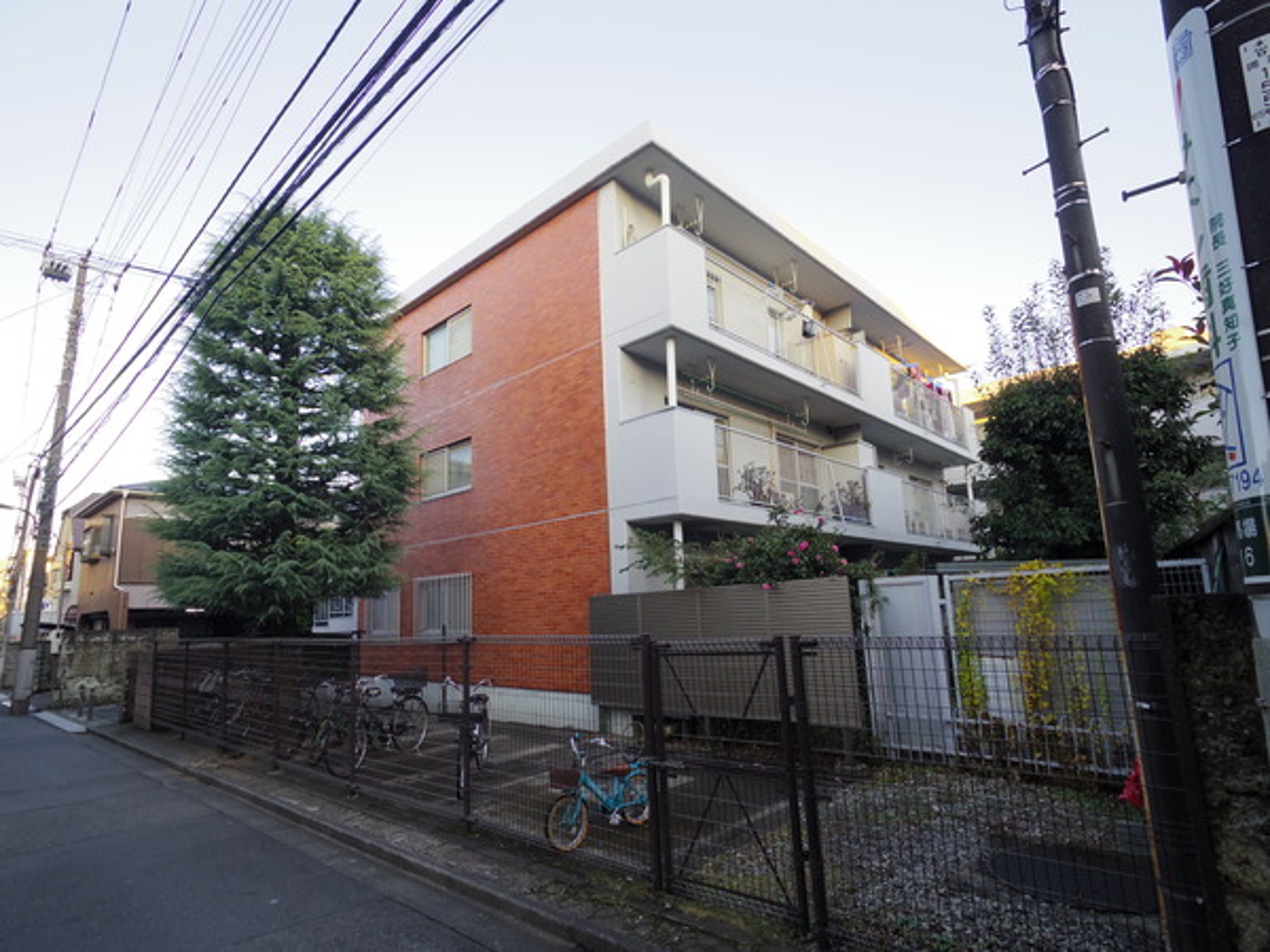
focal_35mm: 17
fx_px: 624
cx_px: 635
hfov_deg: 91.0
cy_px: 476
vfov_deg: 74.7
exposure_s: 1/30
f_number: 3.7
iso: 250
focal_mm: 3.8
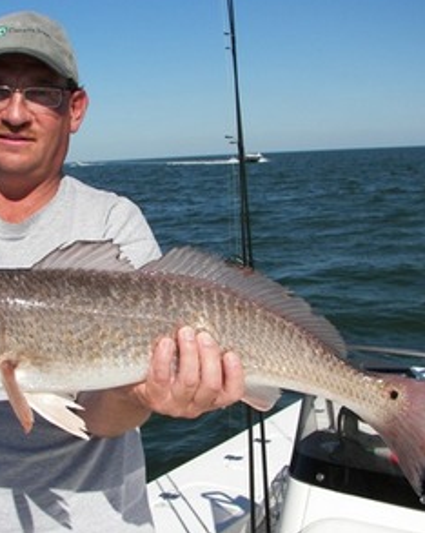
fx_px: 755
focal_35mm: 48
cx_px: 151
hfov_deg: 31.2
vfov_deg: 38.8
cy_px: 264
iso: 50
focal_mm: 6
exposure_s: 1/1000
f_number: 4
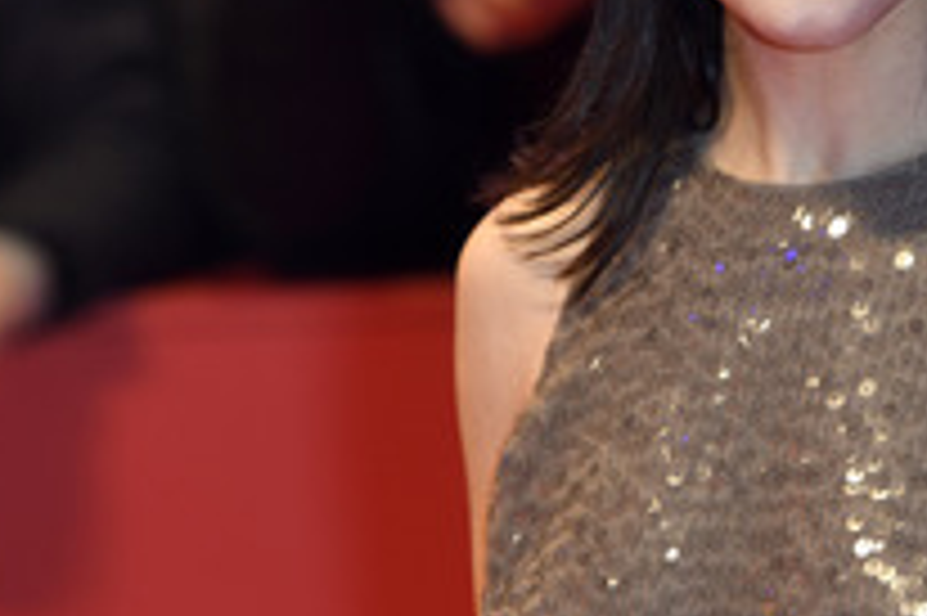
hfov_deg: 6.9
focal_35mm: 296
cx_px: 875
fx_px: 7616
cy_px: 72
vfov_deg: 4.6
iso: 800
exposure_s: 1/160
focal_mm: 135
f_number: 5
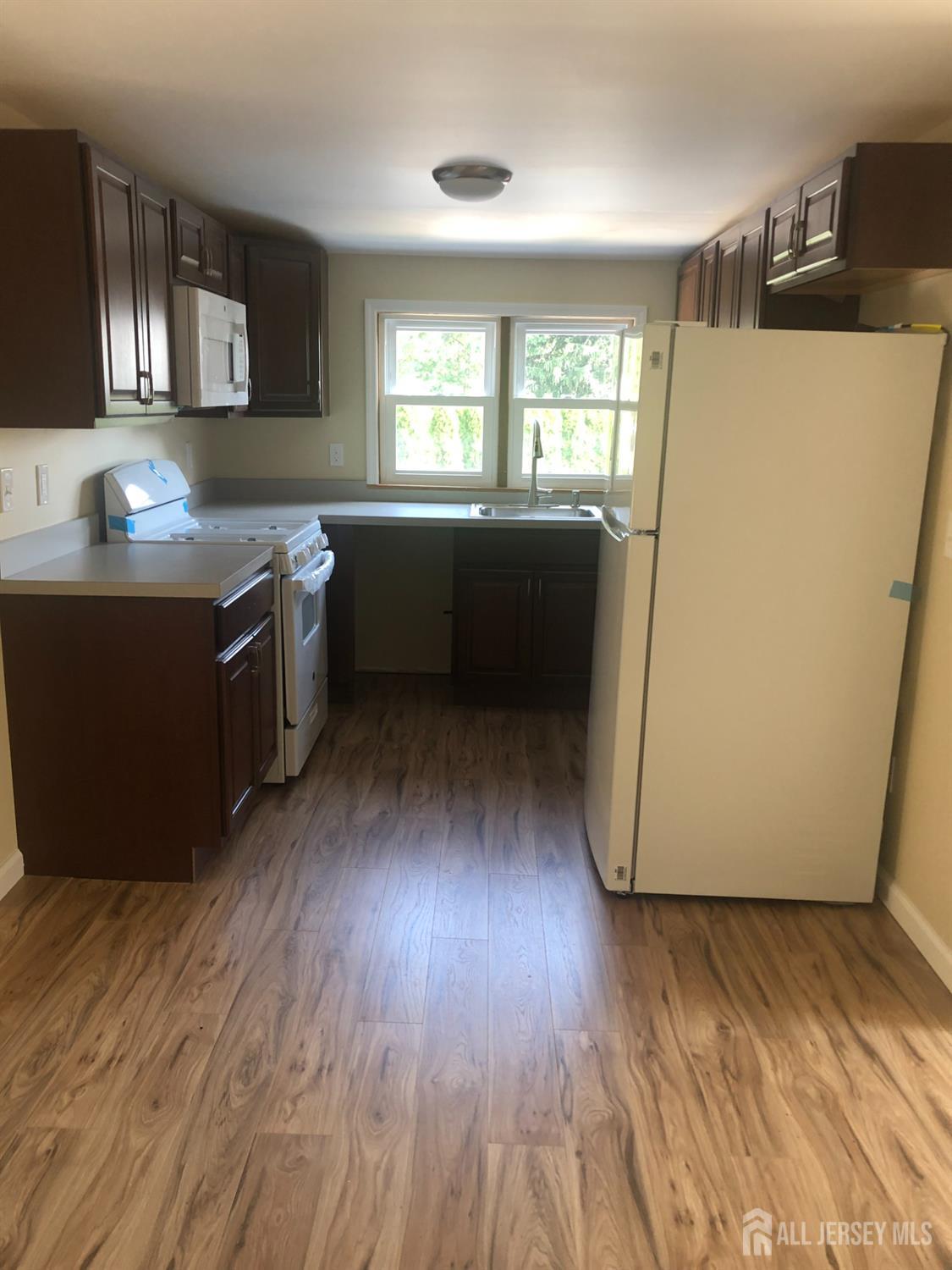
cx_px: 476
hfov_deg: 49.7
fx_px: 1027
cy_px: 635
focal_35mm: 28
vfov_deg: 63.4
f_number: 1.8
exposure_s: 1/24
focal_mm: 4
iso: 32
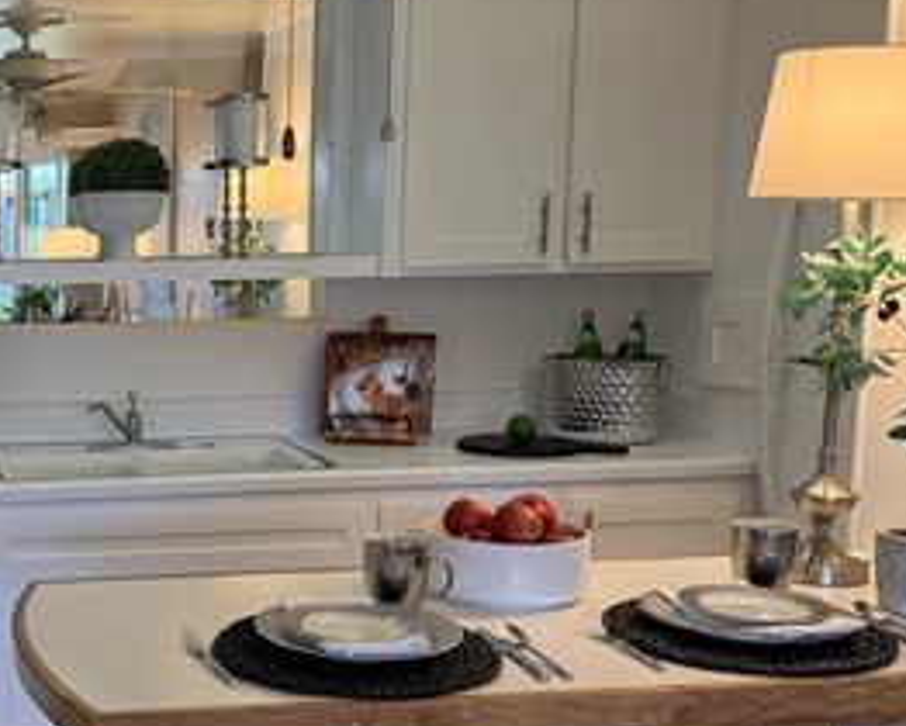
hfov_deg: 33.4
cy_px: 468
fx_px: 1422
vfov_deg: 28.5
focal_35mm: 53
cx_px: 80
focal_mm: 6.76
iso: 160
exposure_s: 1/185
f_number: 1.78
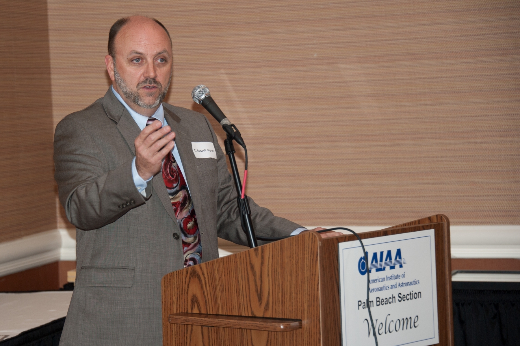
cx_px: 260
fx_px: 1804
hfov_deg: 16.4
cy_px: 173
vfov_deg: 11.0
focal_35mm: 125
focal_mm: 125
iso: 200
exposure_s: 1/60
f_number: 5.6
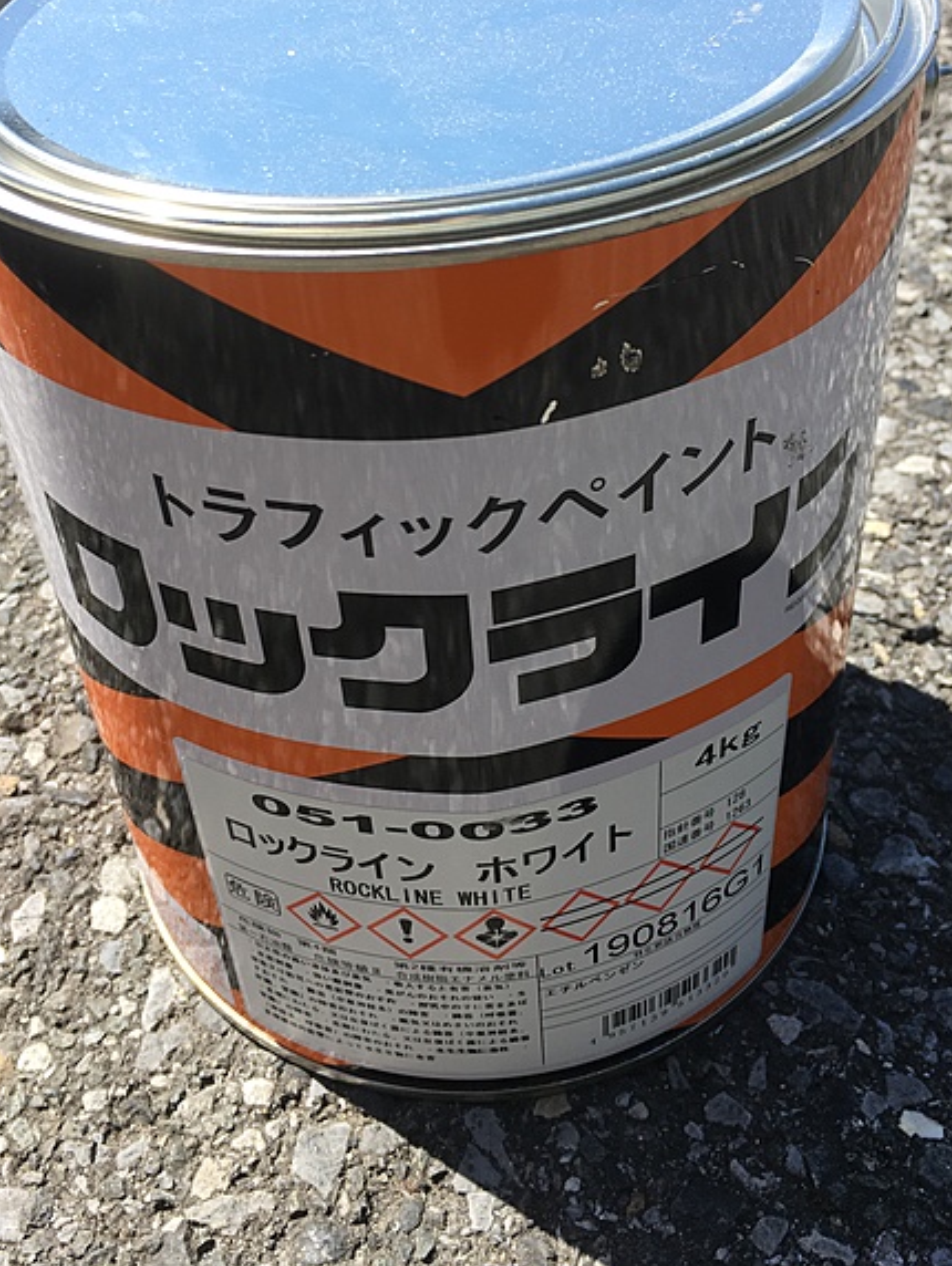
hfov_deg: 37.7
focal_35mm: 38
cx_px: 433
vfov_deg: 48.4
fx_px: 1391
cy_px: 460
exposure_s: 1/630
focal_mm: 4.15
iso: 25
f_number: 2.2
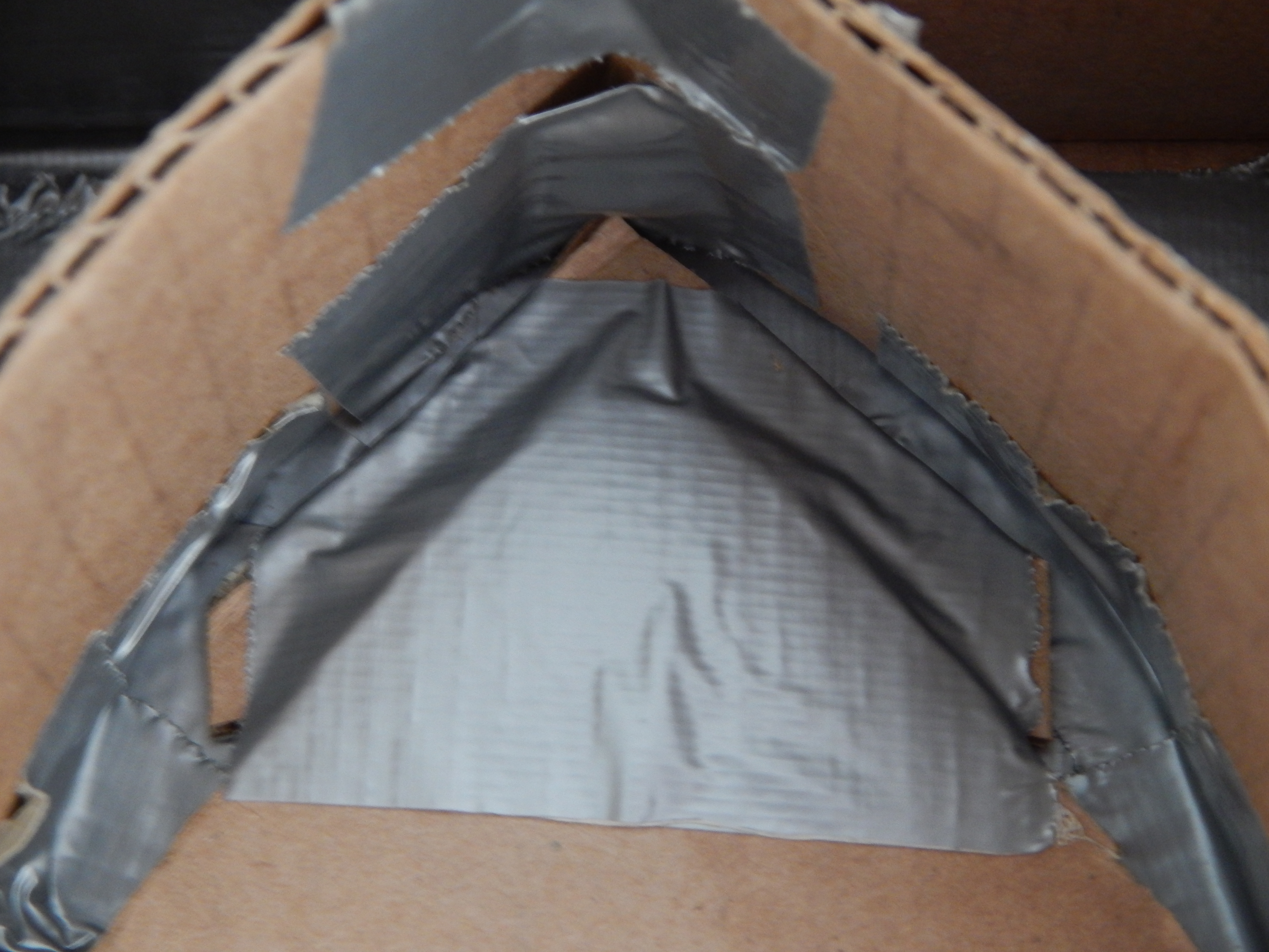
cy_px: 476
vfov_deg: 21.3
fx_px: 2529
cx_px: 634
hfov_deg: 28.2
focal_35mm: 69
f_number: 4.1
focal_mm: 12.3
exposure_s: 1/13
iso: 400
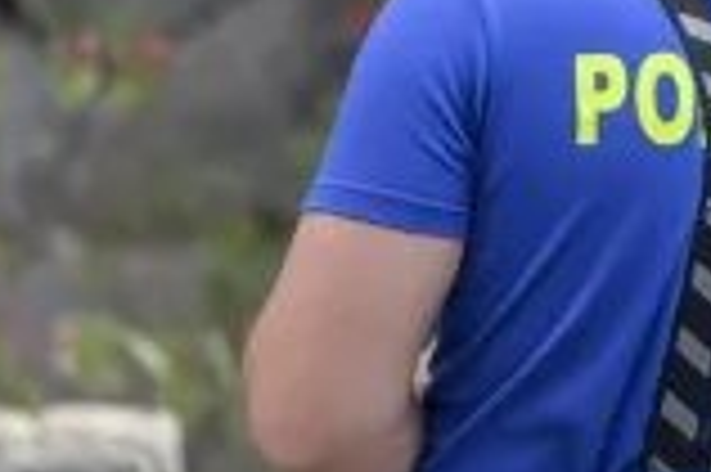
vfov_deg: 2.1
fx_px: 12844
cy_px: -317
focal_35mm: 651
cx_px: 927
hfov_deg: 3.2
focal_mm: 135
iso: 200
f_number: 2.8
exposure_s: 1/1600
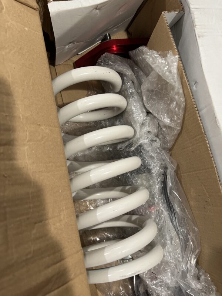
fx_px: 222
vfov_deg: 67.3
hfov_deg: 53.1
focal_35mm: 26
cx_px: 111
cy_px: 148
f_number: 1.5
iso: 125
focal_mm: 5.7
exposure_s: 1/60
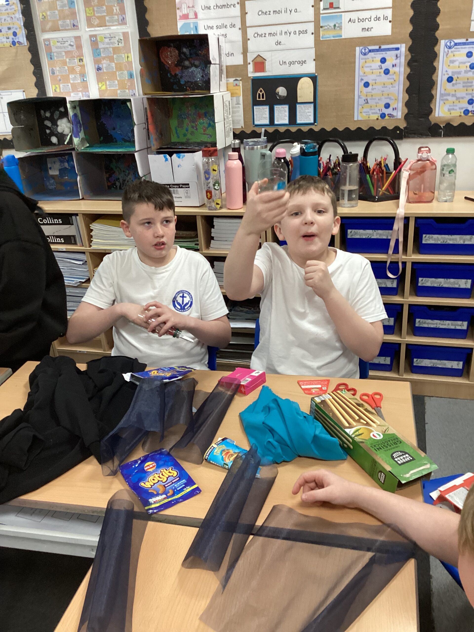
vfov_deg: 58.4
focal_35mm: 31
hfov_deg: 45.4
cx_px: 237
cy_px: 316
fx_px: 566
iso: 200
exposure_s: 1/60
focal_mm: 3.3
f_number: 2.4
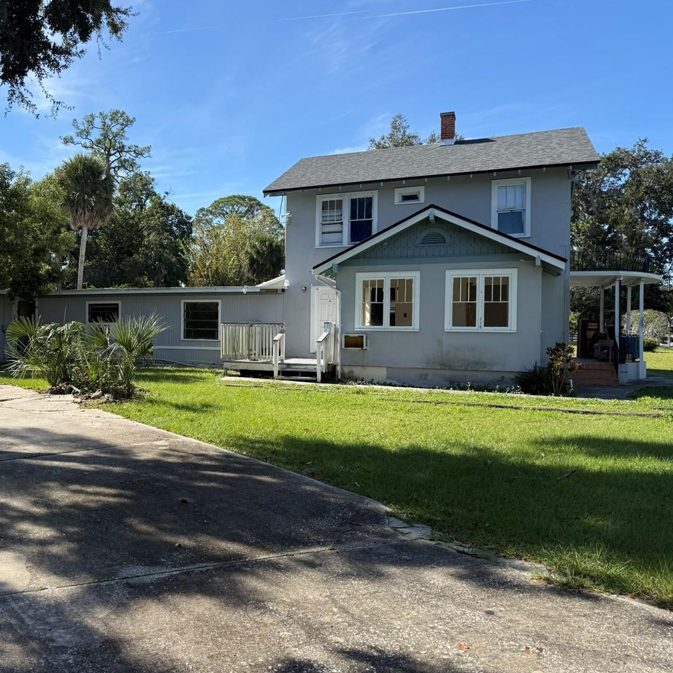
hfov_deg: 54.3
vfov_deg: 55.6
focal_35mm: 29
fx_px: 638
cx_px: 215
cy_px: 332
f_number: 1.78
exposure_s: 1/2299
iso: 80
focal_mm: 6.76
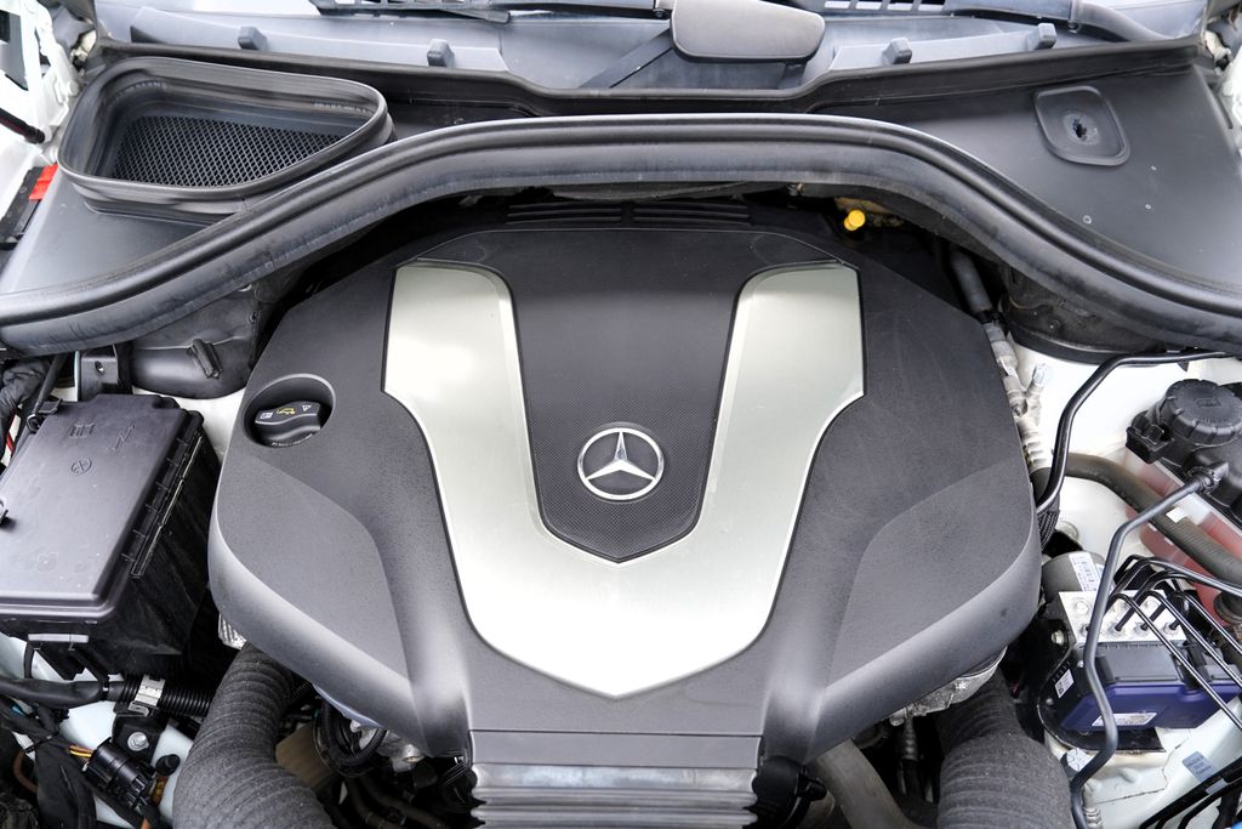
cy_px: 414
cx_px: 621
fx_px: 828
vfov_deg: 53.1
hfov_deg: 73.7
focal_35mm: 24
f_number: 4
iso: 320
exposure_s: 1/160
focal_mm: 24
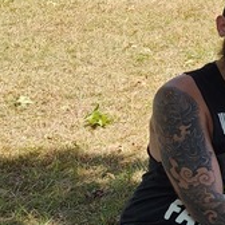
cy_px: 158
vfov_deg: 14.0
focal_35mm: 124
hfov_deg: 11.9
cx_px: 509
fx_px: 912
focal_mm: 5.54
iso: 25
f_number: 1.8
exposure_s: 1/494
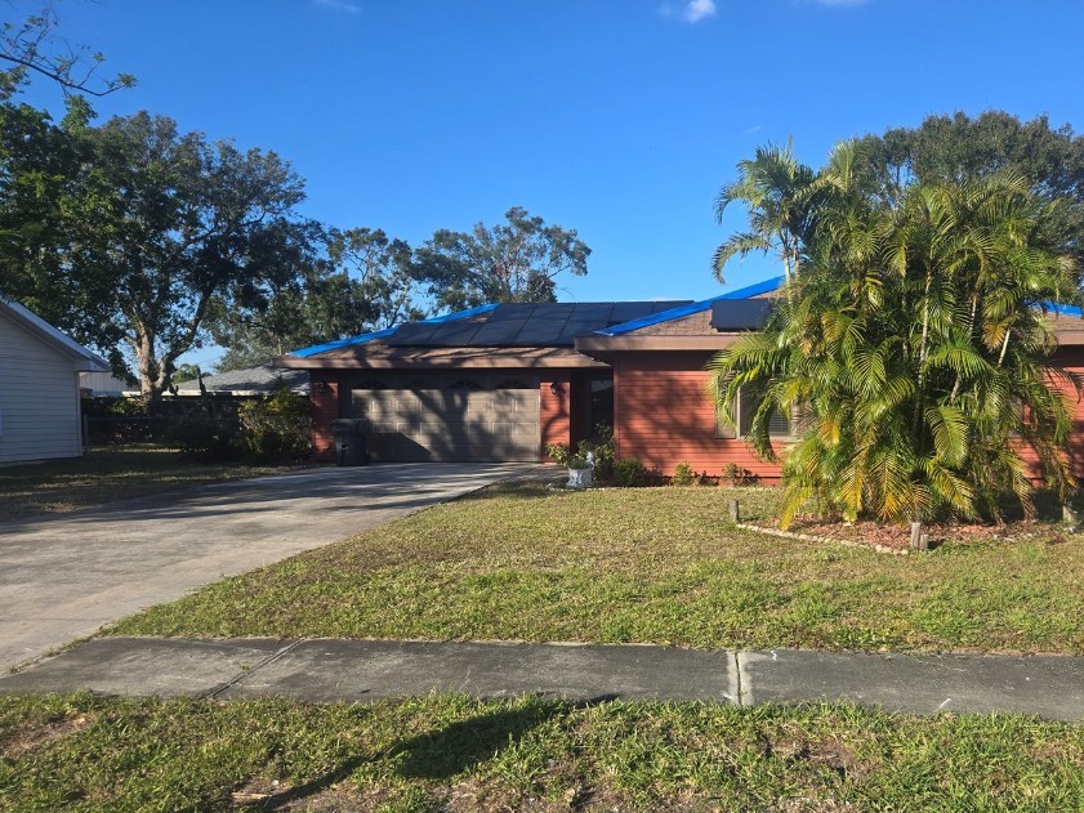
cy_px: 473
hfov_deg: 62.9
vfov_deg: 49.6
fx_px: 877
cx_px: 650
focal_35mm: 28
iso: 25
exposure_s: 1/1376
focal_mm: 5.4
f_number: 1.8
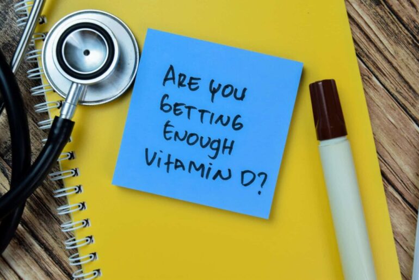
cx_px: 210
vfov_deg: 32.0
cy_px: 140
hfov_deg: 46.4
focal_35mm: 42
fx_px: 489
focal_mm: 28
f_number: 7.1
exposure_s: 1/100
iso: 800
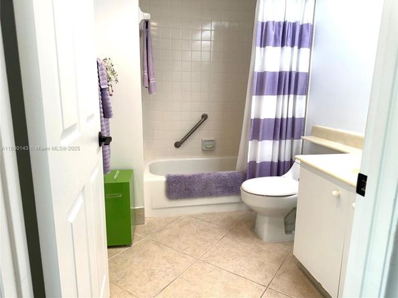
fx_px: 276
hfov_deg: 71.6
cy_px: 149
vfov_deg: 56.8
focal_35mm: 24
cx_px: 199
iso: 50
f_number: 1.78
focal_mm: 6.76
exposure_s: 1/137
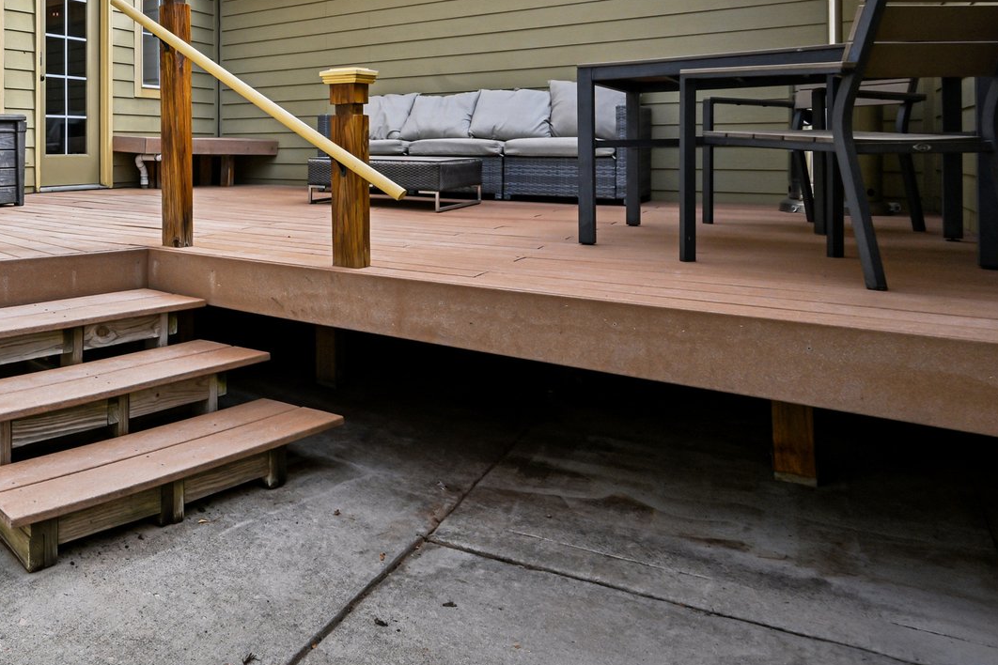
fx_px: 748
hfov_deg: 55.5
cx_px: 49
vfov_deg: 45.5
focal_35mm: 27
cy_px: 132
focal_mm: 14
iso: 64
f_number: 11
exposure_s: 1/50
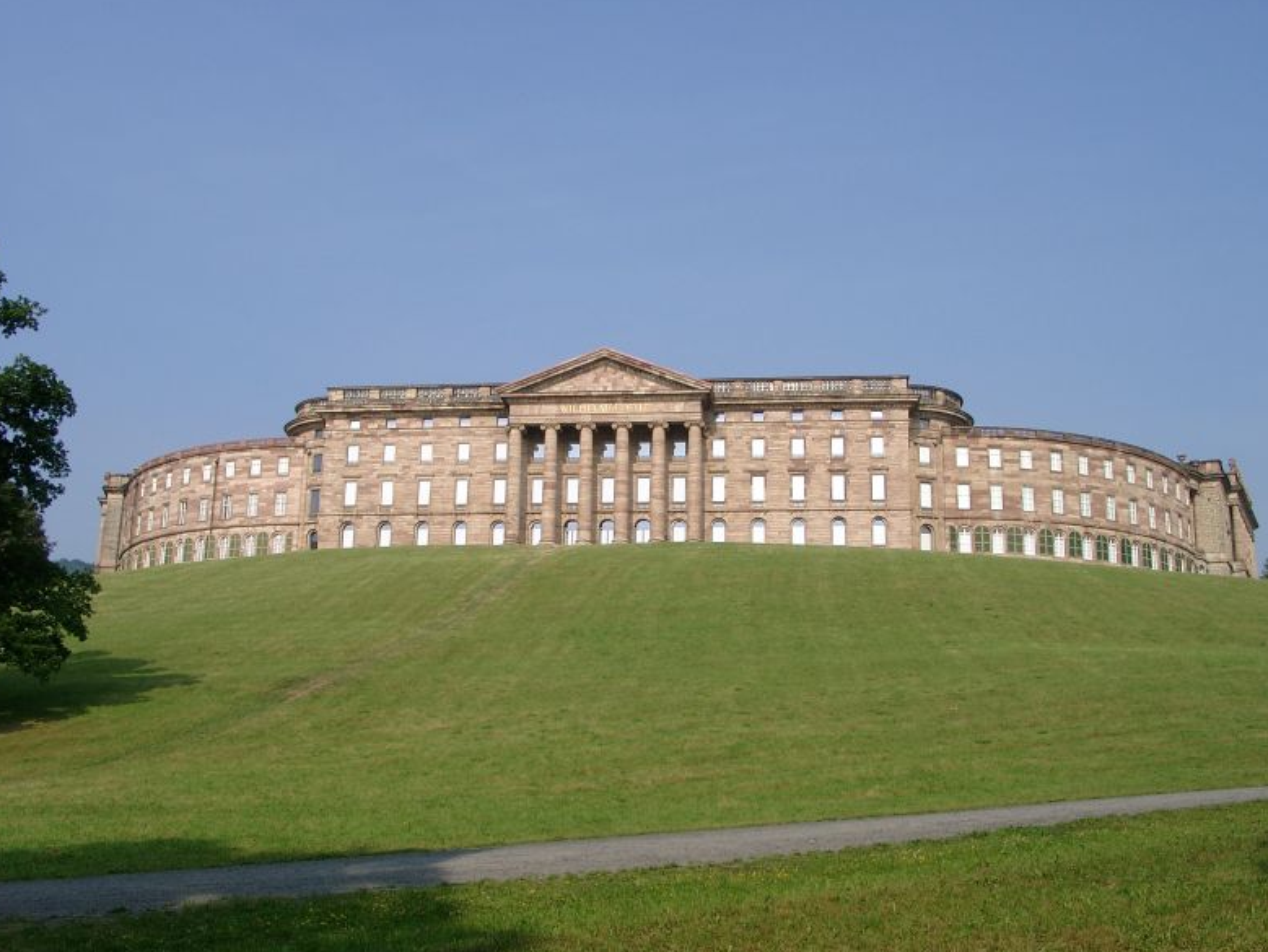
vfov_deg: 36.8
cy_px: 477
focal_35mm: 39
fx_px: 1429
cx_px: 633
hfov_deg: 47.8
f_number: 4
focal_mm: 8.02
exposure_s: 1/842
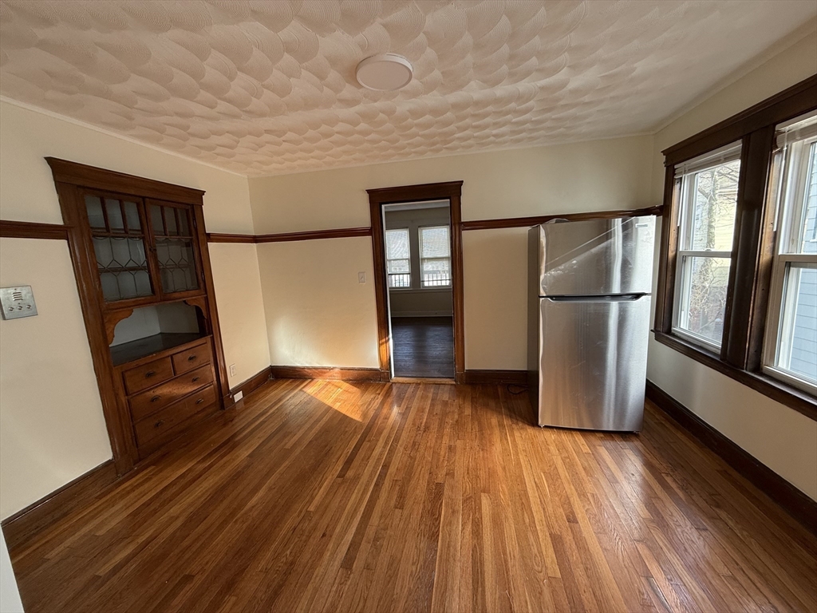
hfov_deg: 102.1
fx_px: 330
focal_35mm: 14
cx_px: 408
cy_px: 306
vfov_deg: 85.7
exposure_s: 1/99
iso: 80
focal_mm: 2.22
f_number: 2.2
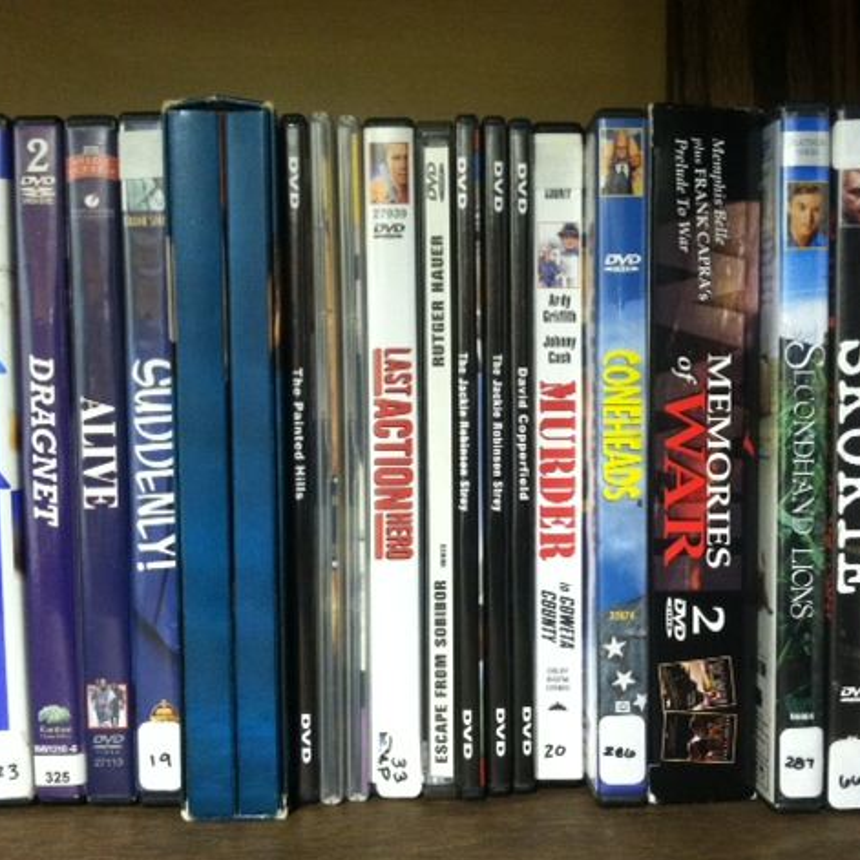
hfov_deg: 40.0
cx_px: 478
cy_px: 435
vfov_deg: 40.0
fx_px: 1181
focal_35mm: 42
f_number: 2.8
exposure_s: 1/15
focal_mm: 3.85
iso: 320
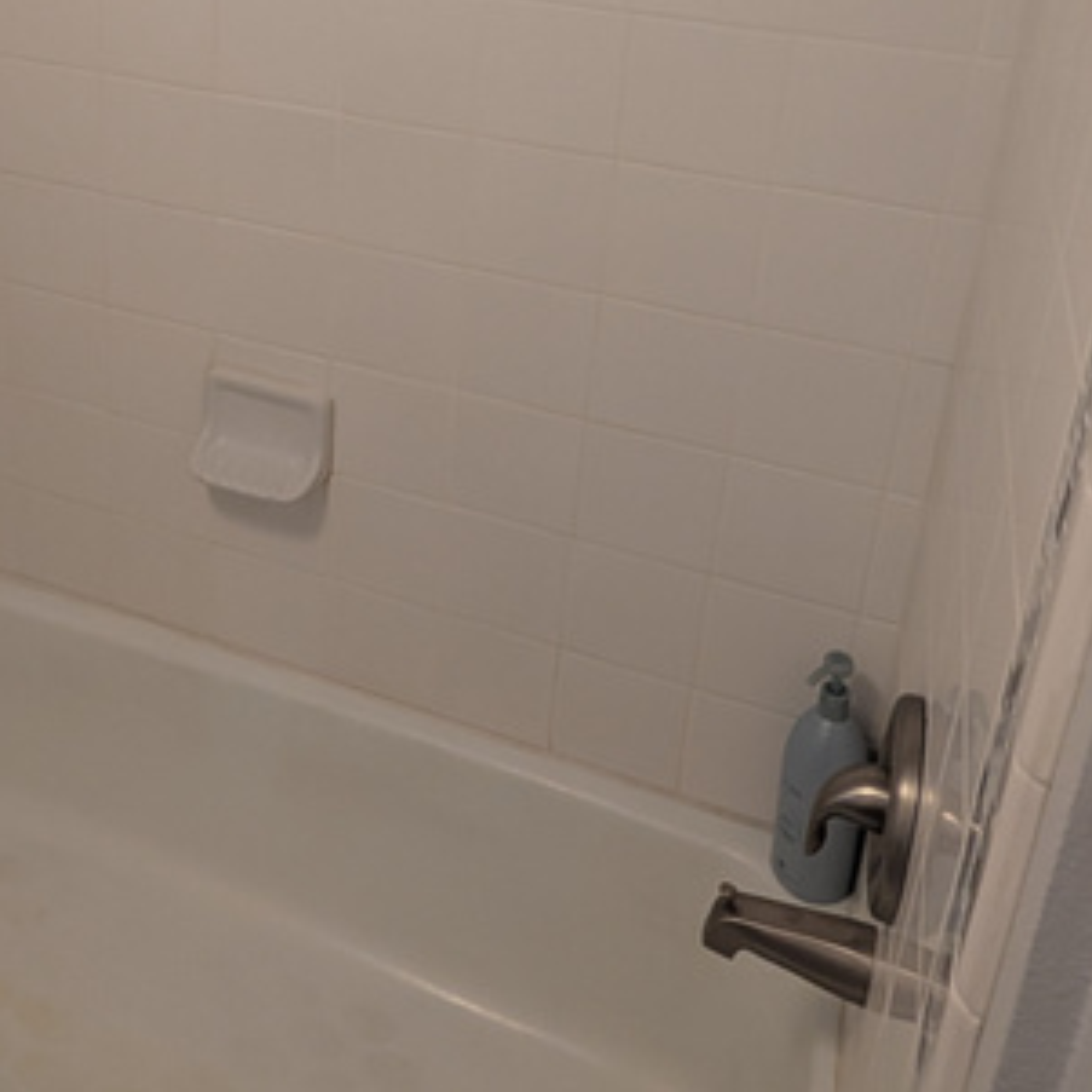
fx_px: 1285
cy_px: 138
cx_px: 308
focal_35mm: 36
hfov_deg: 44.9
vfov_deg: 42.7
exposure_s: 1/30
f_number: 1.7
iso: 83
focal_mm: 2.02
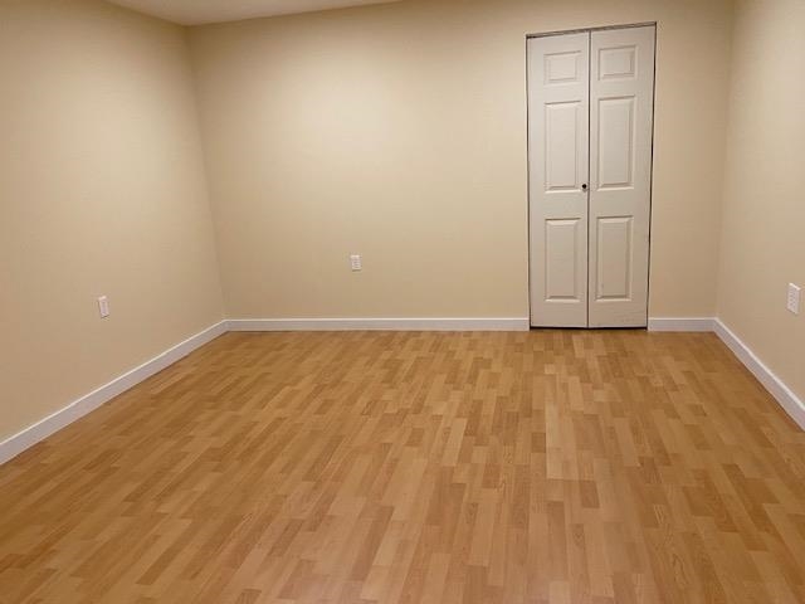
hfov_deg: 67.3
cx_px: 402
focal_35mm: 26
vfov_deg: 53.1
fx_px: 605
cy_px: 302
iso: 125
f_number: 1.8
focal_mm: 4.25
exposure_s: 1/60
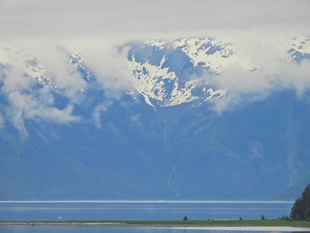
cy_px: 116
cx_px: 155
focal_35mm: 400
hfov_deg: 5.0
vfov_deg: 3.7
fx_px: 3582
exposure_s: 1/400
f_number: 5
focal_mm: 71.4
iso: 100
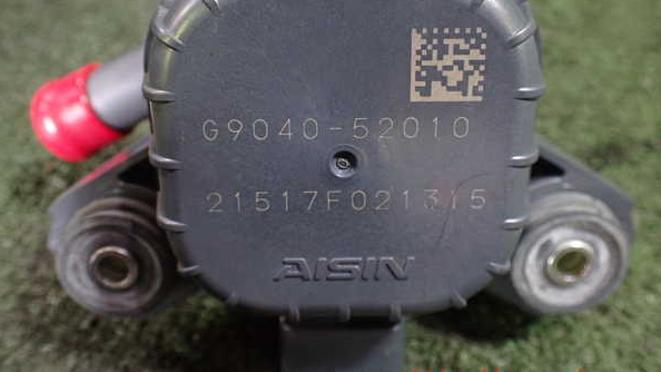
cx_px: 330
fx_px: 578
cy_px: 145
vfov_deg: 35.5
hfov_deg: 59.5
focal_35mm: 33
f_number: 2.3
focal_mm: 5.4
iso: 800
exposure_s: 1/60
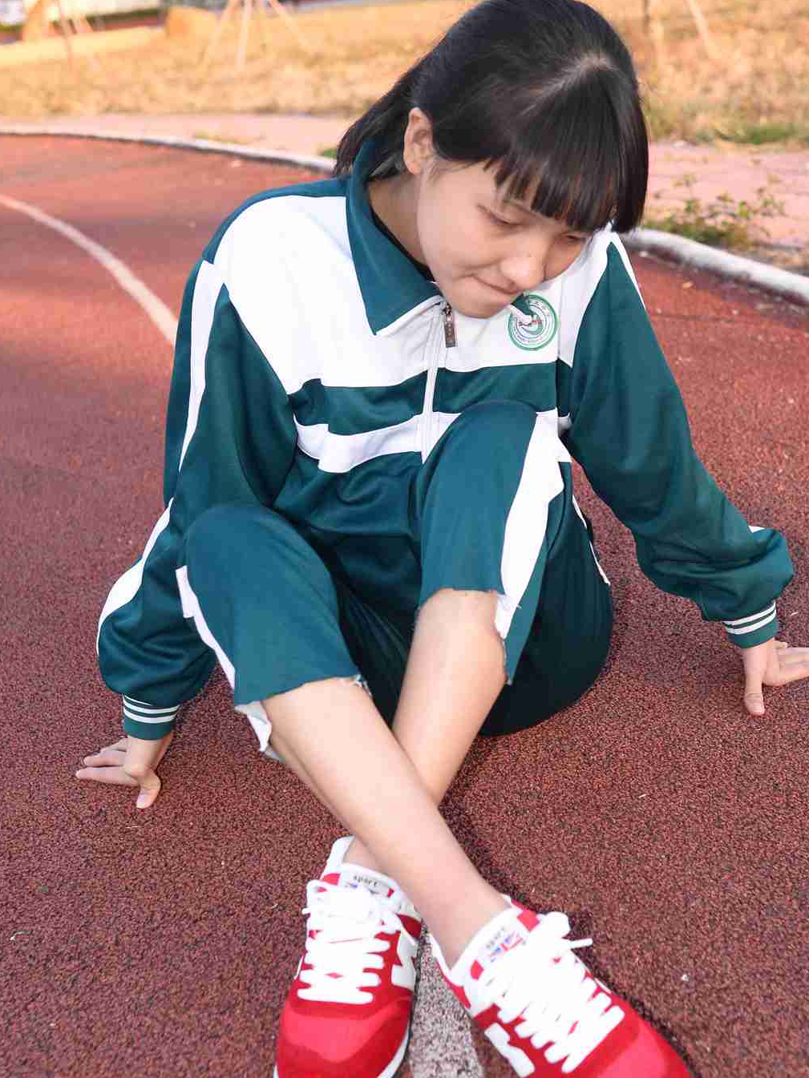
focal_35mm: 45
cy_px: 587
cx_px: 459
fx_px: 1402
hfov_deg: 32.1
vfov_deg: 42.0
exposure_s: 1/80
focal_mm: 35
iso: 100
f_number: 5.6
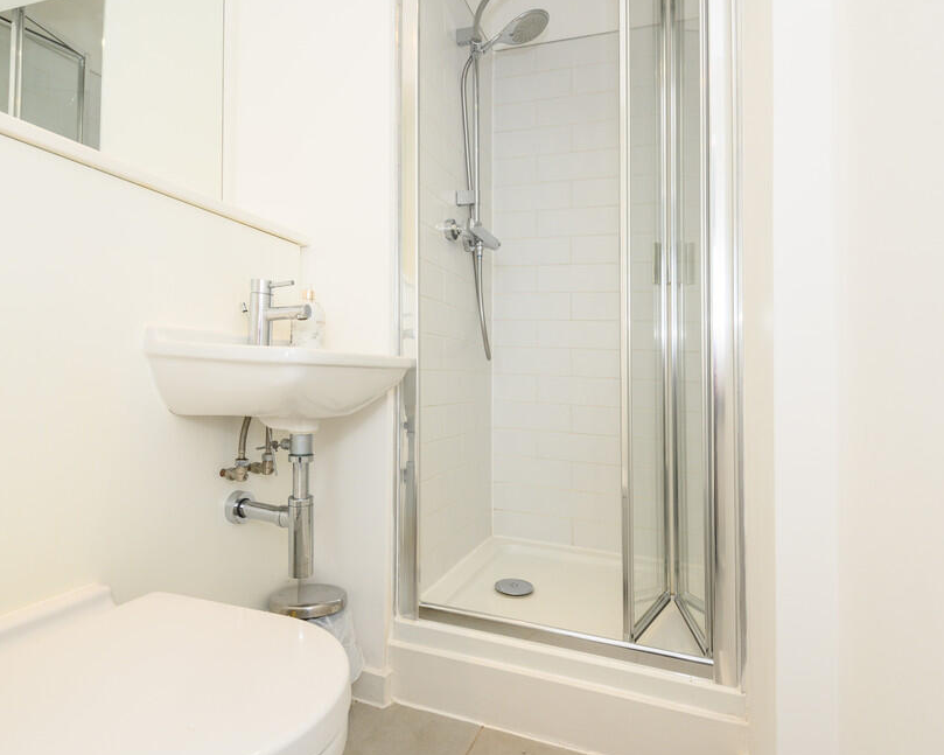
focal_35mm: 19
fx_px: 531
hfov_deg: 83.3
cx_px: 484
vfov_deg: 70.8
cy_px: 363
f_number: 8
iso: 400
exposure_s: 1/40
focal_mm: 16
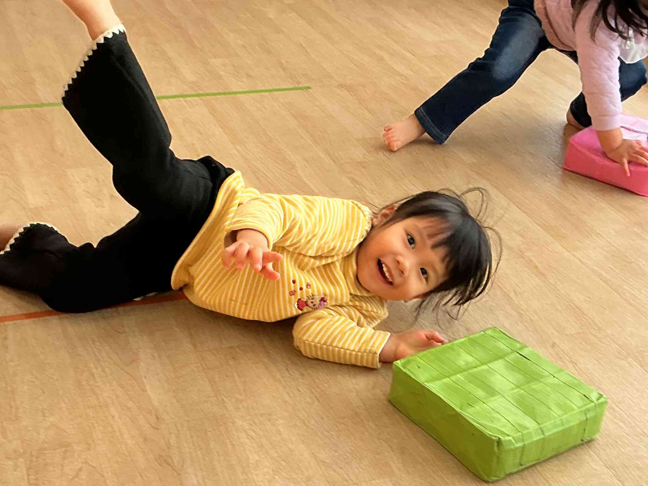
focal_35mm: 57
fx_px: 1067
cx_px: 281
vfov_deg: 25.4
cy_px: 356
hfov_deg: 33.7
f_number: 1.8
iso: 16
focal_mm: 3
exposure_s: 1/121
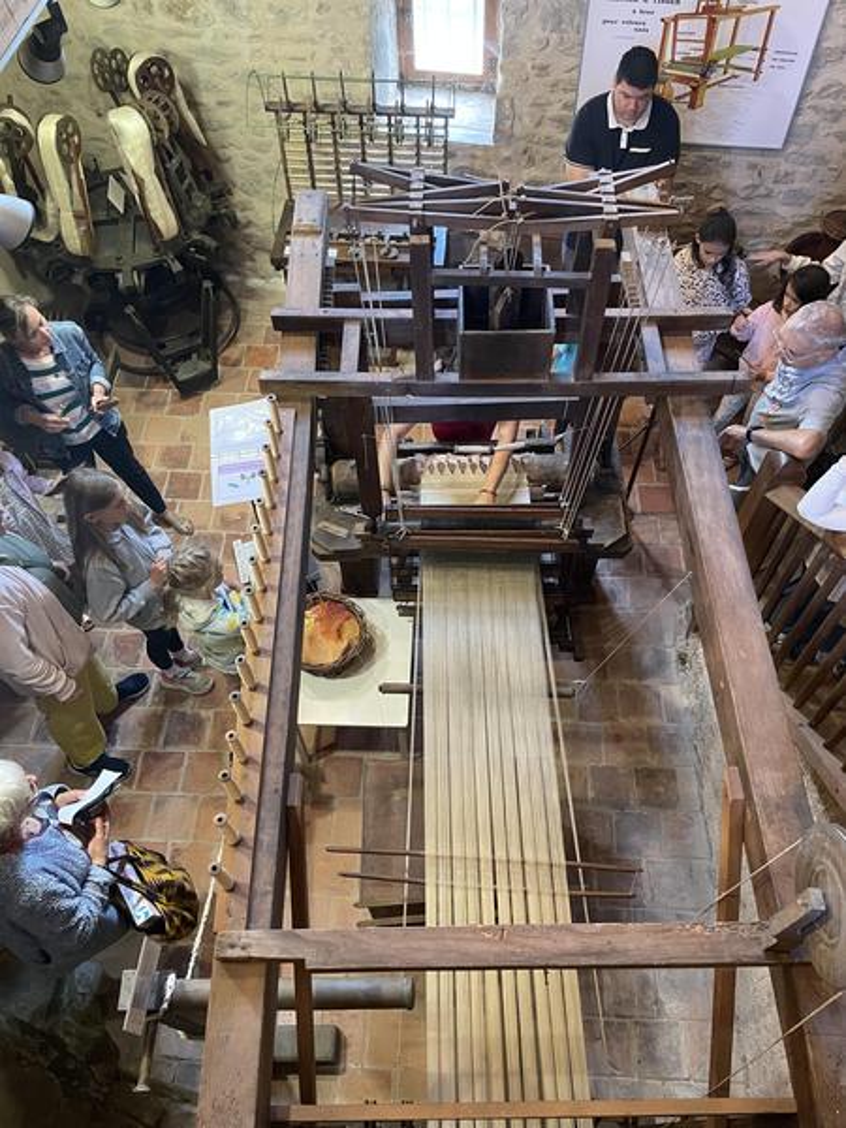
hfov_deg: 53.1
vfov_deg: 67.3
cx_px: 423
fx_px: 847
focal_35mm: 26
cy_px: 564
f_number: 1.6
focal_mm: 4.2
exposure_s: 1/50
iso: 400
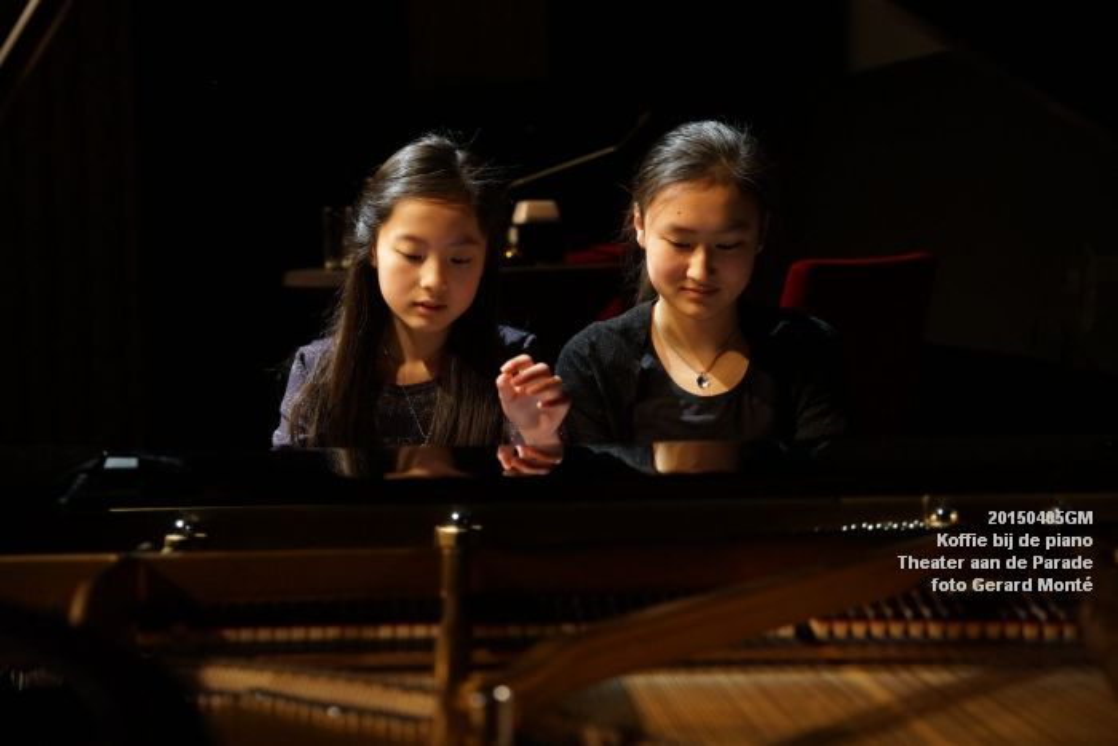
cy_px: 373
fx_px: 2174
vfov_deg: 19.5
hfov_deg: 28.8
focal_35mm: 70
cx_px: 559
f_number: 4
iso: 3200
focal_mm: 70
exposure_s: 1/80
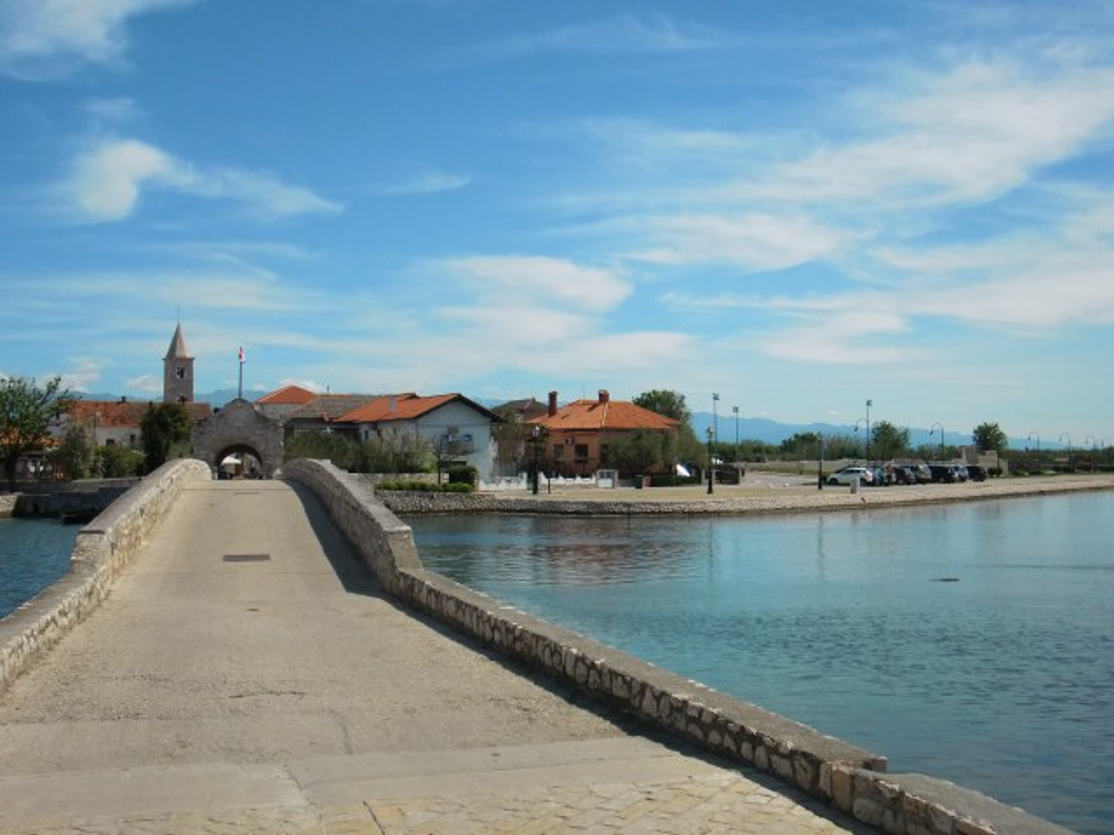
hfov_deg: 49.0
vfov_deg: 37.7
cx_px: 557
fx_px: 1223
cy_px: 418
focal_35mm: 38
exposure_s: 1/400
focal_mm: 6.66
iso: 100
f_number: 8.9
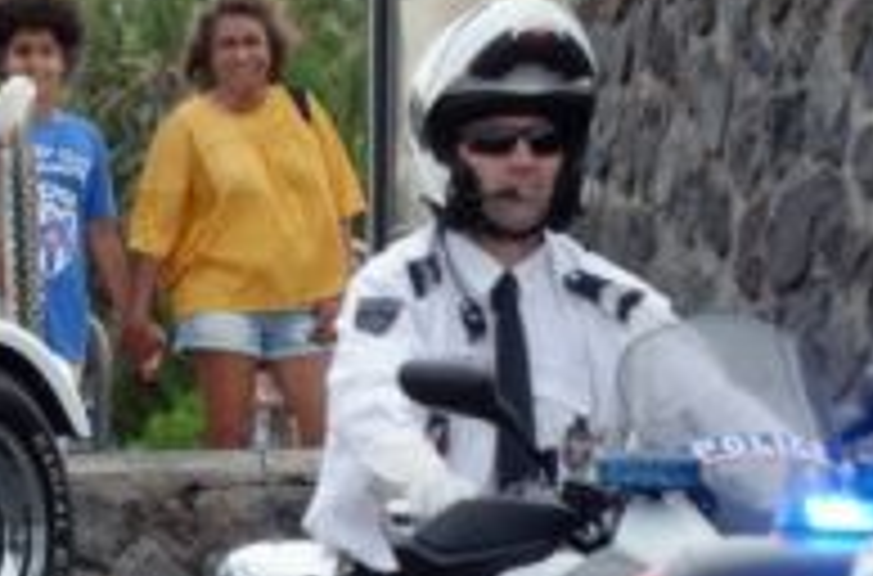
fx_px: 23182
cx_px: -310
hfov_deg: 2.2
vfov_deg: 1.4
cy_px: 256
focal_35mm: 959
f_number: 7.1
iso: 500
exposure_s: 1/320
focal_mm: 155
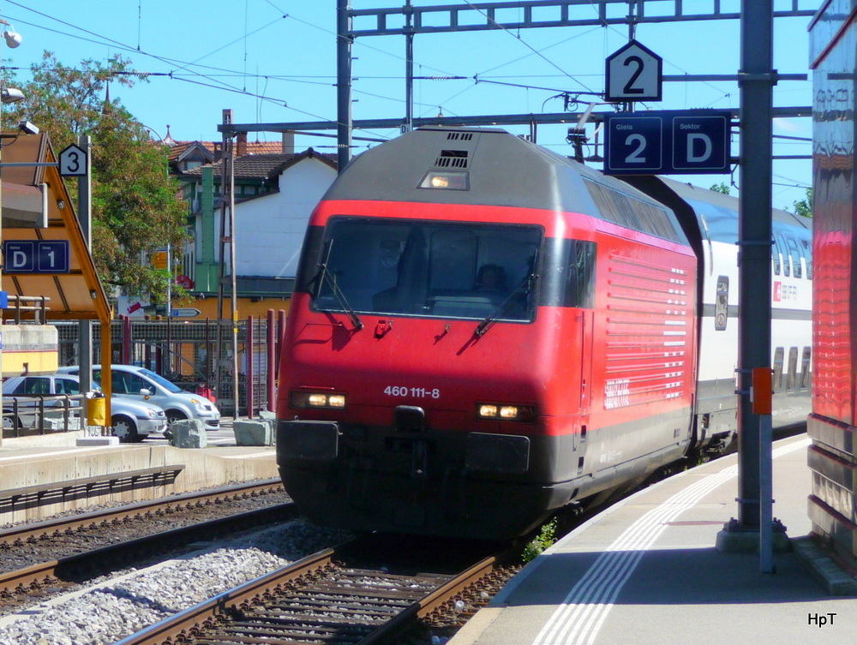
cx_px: 428
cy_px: 322
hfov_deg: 19.1
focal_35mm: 103
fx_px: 2554
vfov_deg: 14.4
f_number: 4.7
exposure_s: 1/500
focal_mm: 17.5
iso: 100
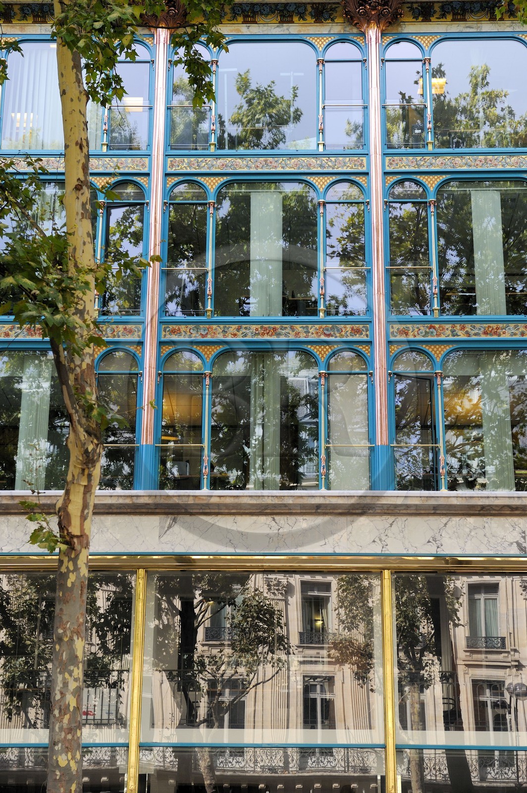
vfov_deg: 32.4
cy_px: 396
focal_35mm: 62
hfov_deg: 21.9
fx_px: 1364
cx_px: 264
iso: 800
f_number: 5.6
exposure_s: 1/640
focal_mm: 62
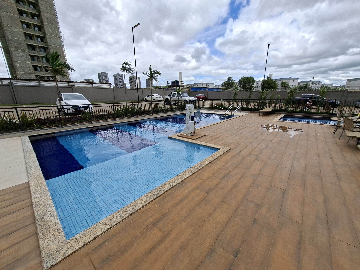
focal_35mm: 13
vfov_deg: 89.9
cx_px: 180
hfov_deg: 106.2
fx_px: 135
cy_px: 135
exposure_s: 1/1292
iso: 40
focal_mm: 1.74
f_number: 2.2
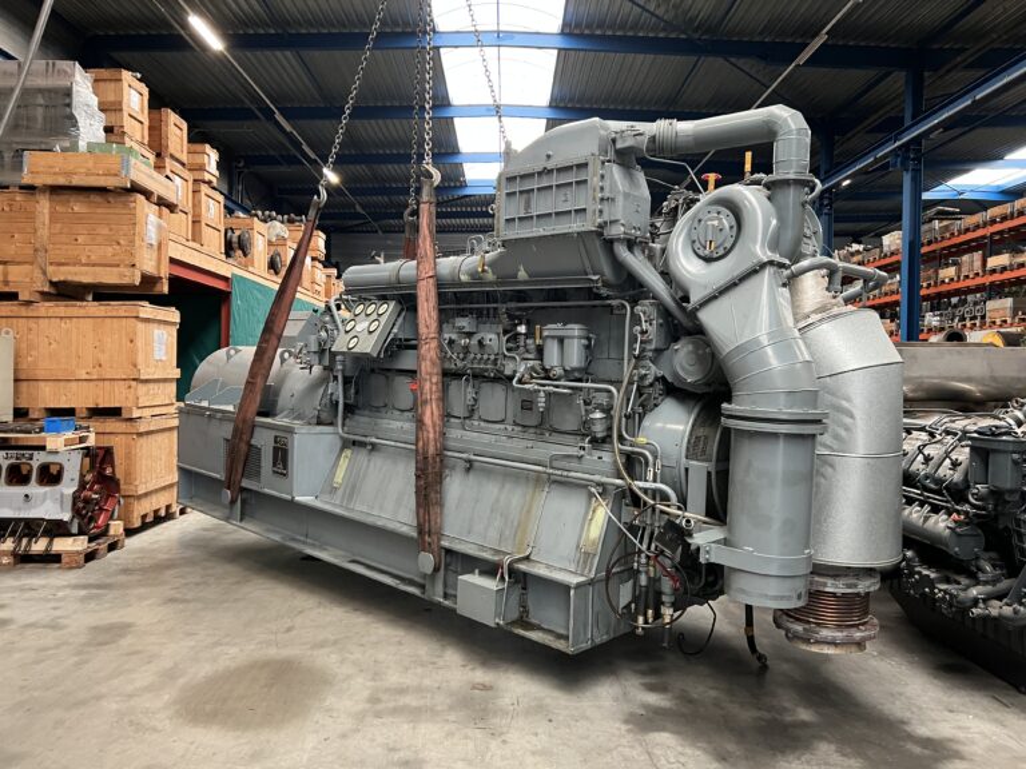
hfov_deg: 67.3
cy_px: 384
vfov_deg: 53.1
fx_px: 771
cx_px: 513
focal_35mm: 26
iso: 400
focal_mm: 5.7
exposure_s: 1/50
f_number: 1.5
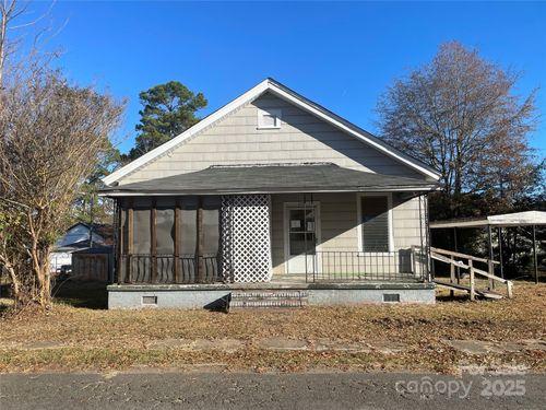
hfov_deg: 67.3
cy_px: 205
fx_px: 410
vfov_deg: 53.1
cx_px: 273
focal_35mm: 26
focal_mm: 4.2
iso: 32
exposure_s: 1/2564
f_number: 1.6
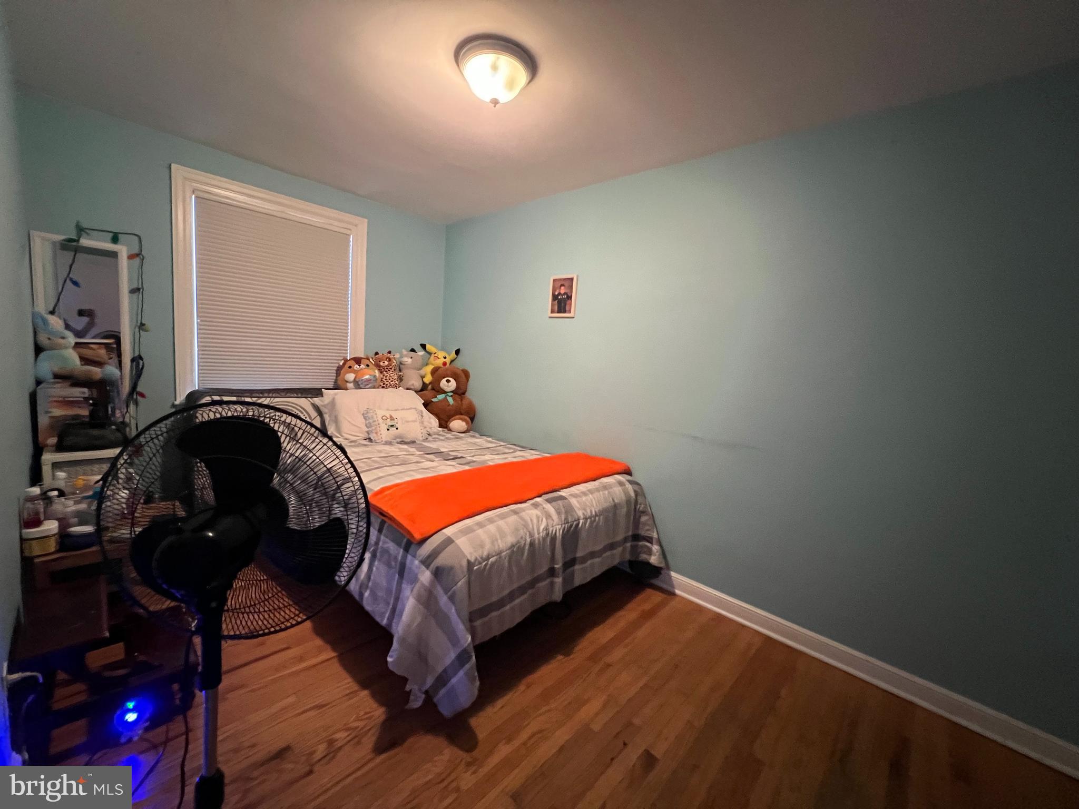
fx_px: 405
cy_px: 404
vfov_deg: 89.9
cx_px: 540
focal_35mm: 13
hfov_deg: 106.2
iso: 800
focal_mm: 1.57
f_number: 1.8
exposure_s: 1/60
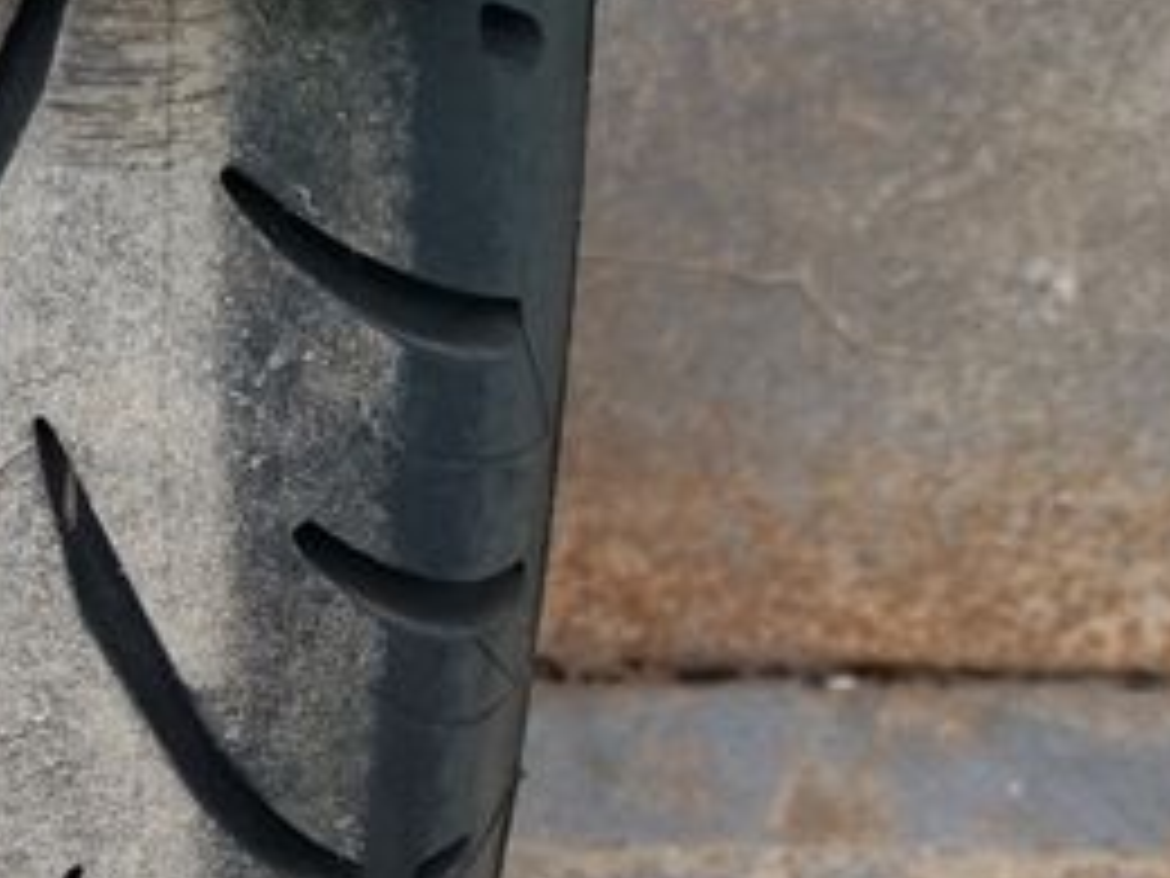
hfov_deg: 28.5
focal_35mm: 64
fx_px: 2163
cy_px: 689
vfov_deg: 22.6
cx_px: 9
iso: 125
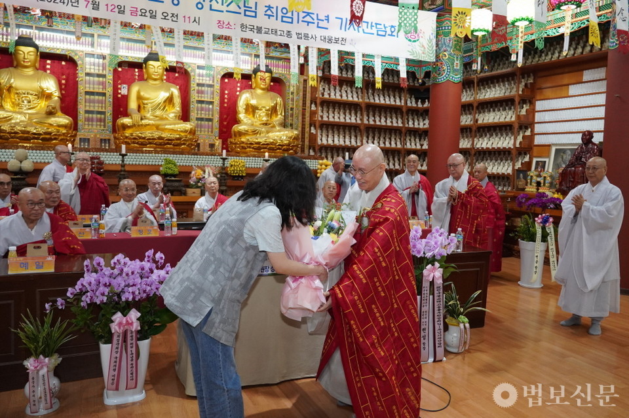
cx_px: 314
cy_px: 209
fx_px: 471
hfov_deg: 67.4
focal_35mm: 27
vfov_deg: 47.9
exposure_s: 1/60
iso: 1250
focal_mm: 18
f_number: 3.5
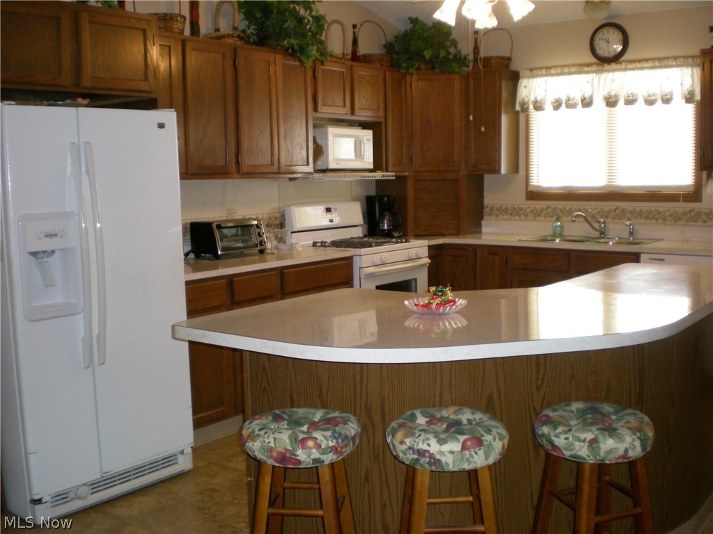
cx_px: 356
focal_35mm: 38
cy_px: 267
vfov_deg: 37.7
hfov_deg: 49.0
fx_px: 783
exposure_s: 1/30
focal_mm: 6.3
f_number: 3.1
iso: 147
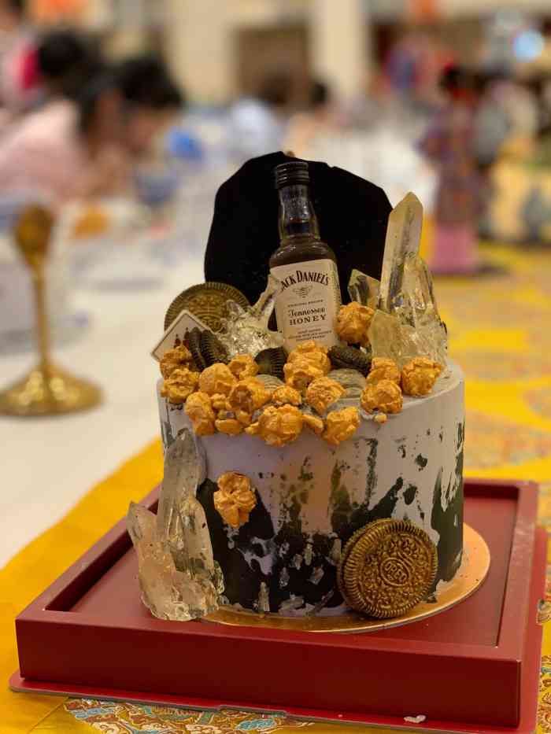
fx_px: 1103
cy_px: 367
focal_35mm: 52
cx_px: 276
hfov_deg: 28.0
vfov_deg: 36.8
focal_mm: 6
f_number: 2.4
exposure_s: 1/50
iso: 125
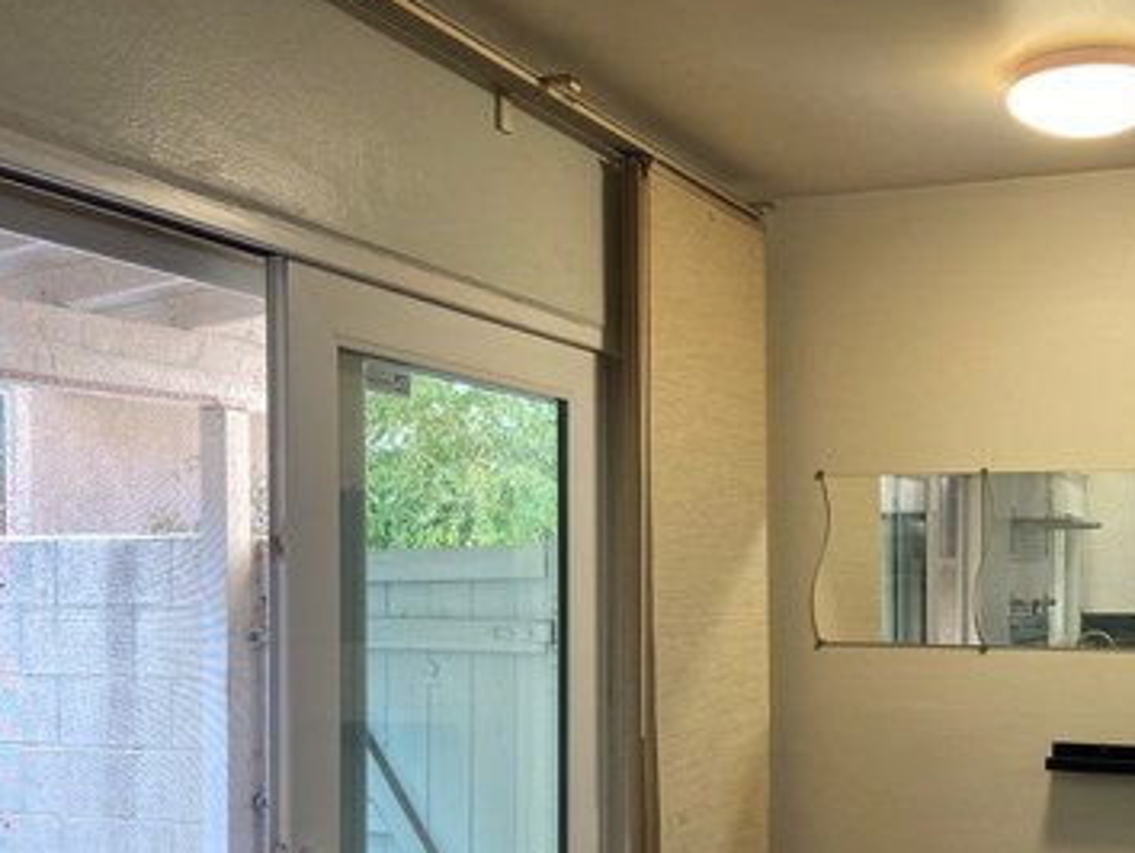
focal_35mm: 47
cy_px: 629
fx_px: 1542
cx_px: 866
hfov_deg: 39.2
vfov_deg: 30.5
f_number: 1.8
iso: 64
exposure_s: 1/60
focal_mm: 4.25
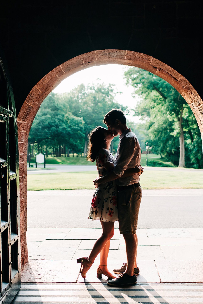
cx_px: 109
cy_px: 187
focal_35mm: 46
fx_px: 389
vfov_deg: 42.5
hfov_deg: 29.3
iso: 400
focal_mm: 35
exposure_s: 1/1600
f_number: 2.2
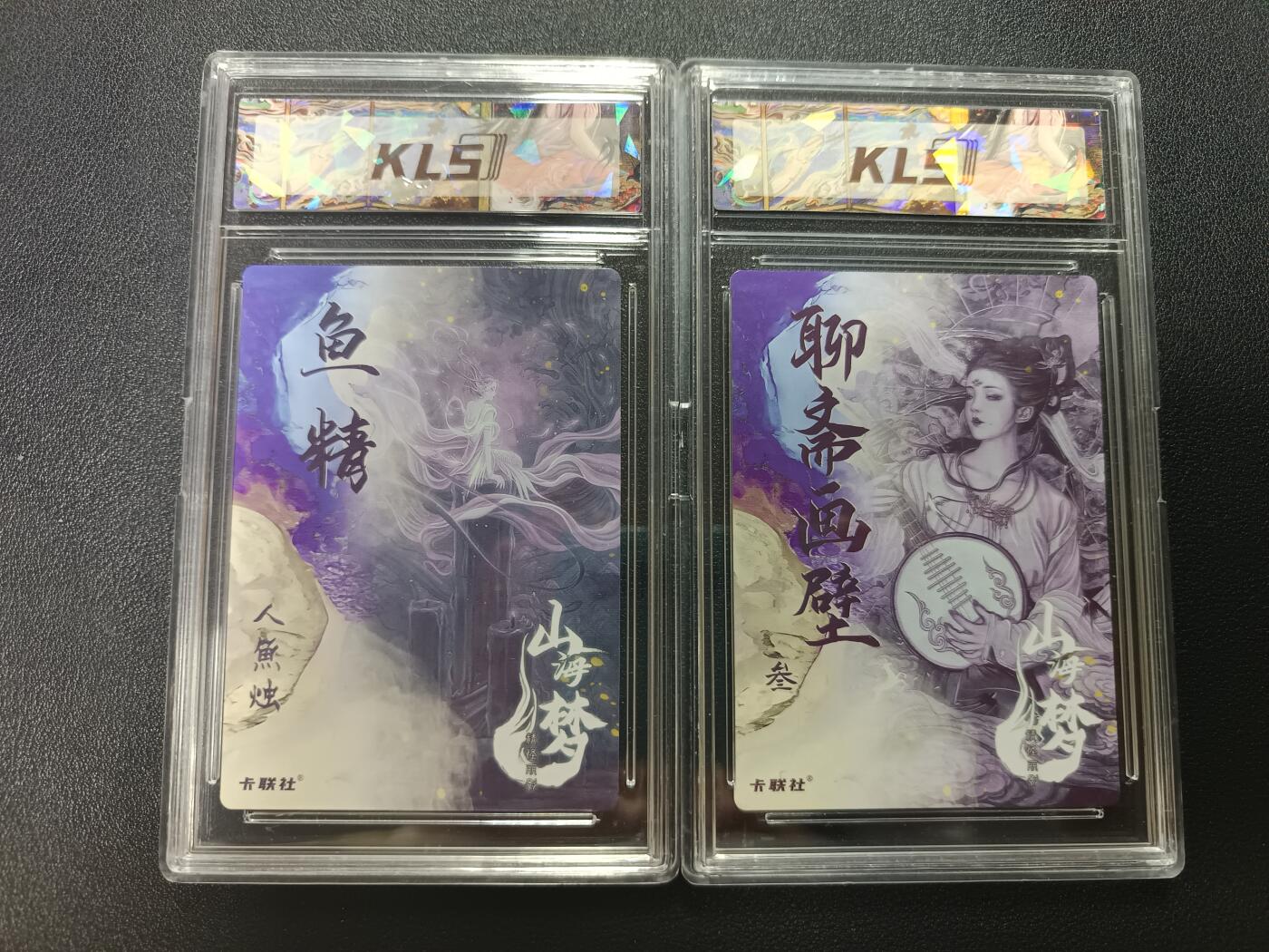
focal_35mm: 24
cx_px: 634
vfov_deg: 56.8
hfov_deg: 71.6
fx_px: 880
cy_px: 476
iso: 974
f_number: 1.7
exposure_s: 1/33.3
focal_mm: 5.31
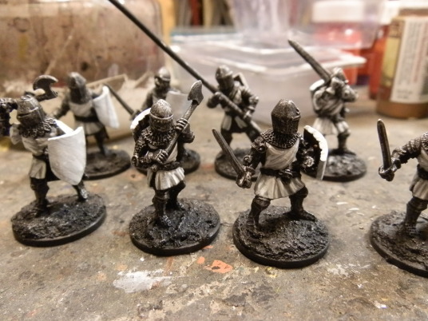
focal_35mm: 28
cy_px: 160
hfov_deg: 63.4
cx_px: 214
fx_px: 346
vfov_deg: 49.7
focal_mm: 5
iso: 400
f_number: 3.1
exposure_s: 1/40
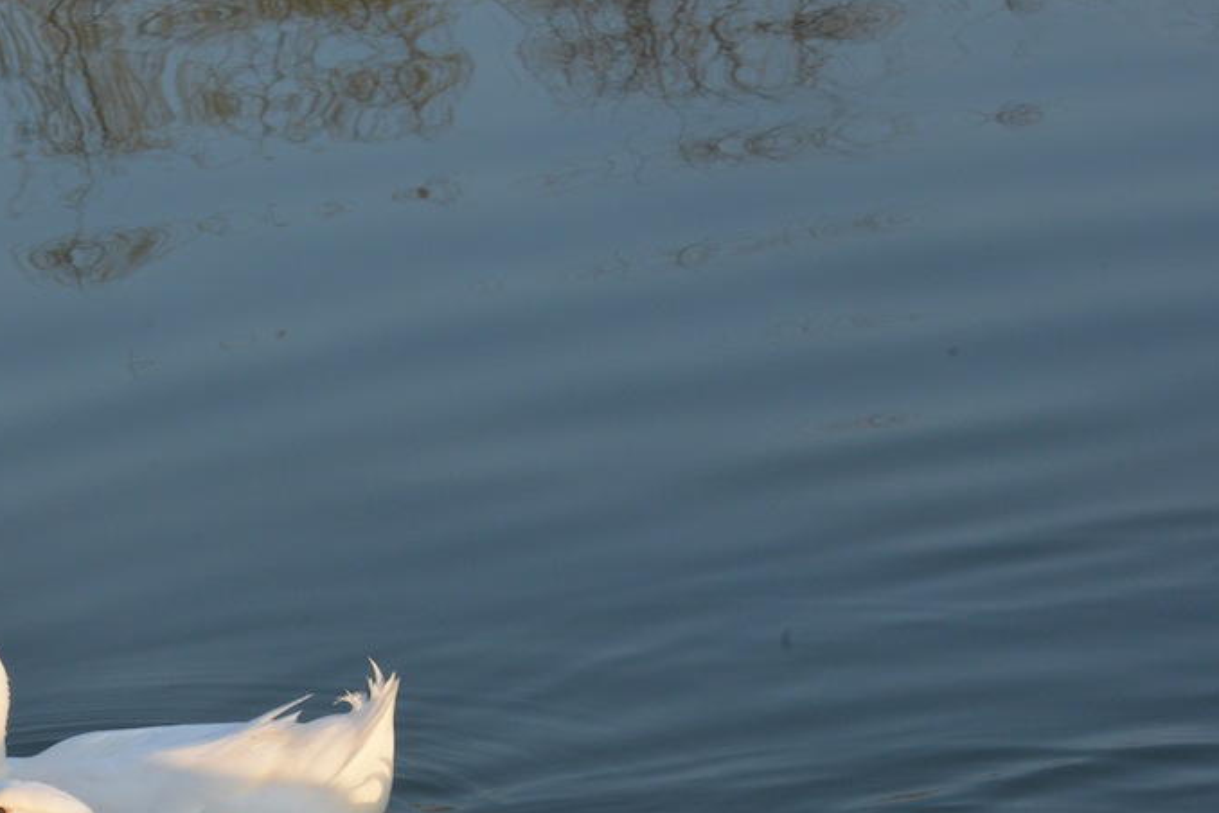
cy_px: 721
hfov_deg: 12.0
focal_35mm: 170
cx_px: 76
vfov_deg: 8.1
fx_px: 5756
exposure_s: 1/200
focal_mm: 90
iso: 1600
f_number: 14
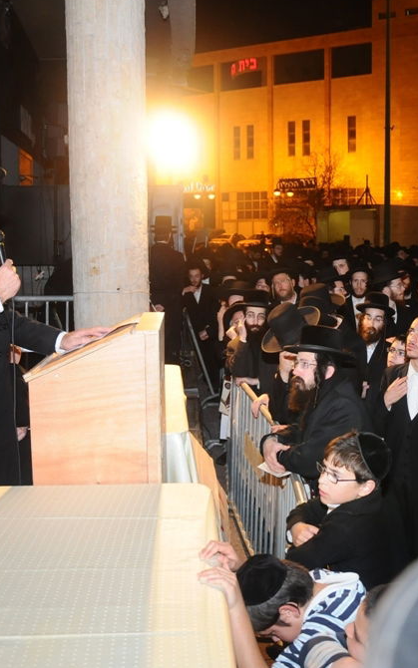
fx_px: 765
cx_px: 292
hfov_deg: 30.2
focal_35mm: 42
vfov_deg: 47.2
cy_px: 332
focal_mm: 18
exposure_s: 1/30
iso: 800
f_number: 3.5
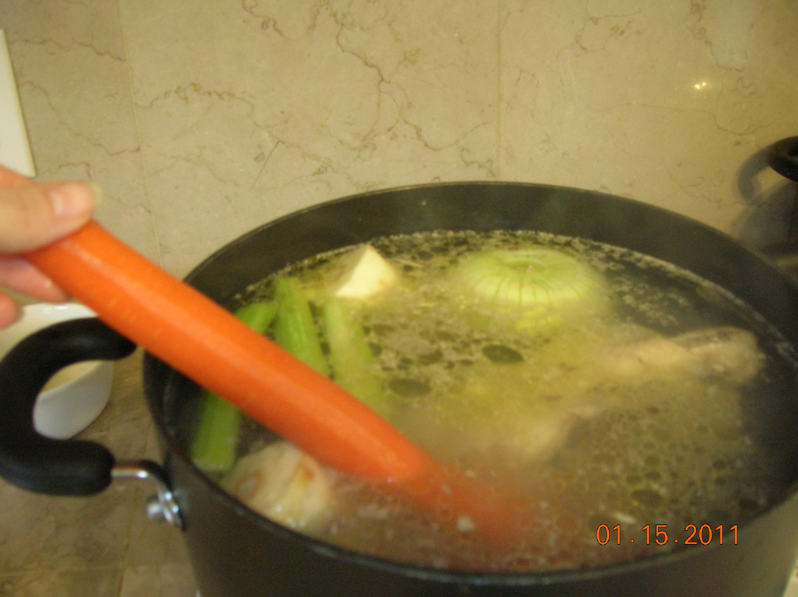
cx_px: 399
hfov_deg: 54.0
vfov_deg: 41.7
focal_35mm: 34
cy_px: 298
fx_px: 783
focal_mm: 5.7
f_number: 2.9
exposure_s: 1/25.7
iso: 200
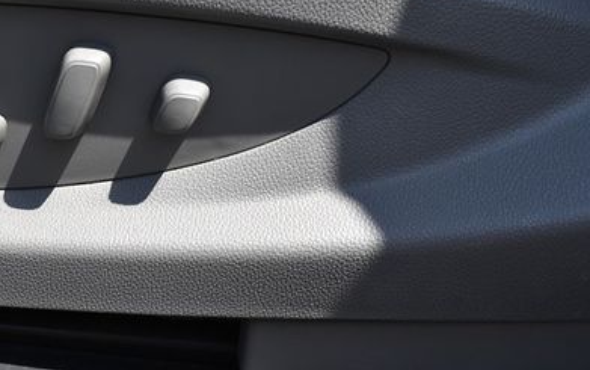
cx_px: 119
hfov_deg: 42.4
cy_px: 211
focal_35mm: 45
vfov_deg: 28.6
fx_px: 724
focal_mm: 18
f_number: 7.1
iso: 200
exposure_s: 1/250
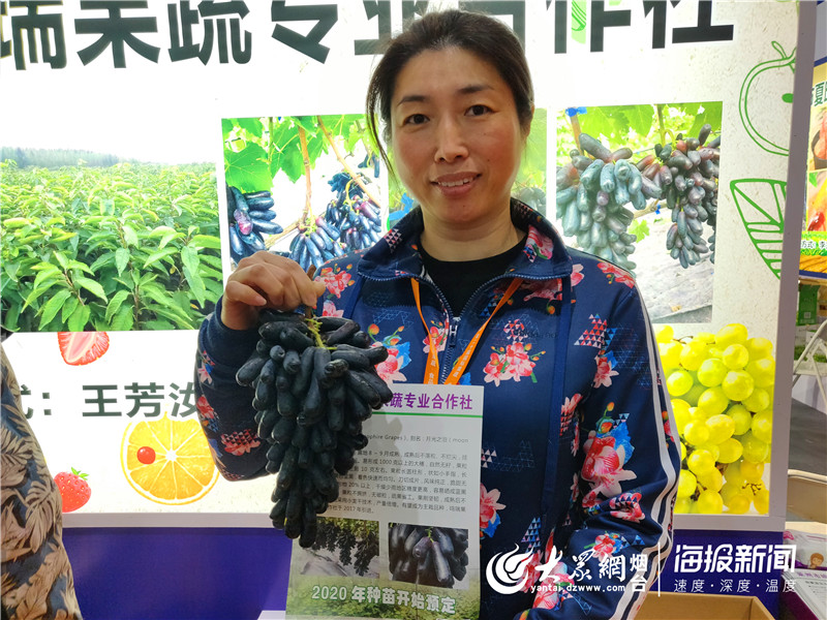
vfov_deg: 54.9
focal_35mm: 25
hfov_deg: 69.4
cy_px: 310
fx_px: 597
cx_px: 414
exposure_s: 1/50
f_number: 1.7
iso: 125
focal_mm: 4.25
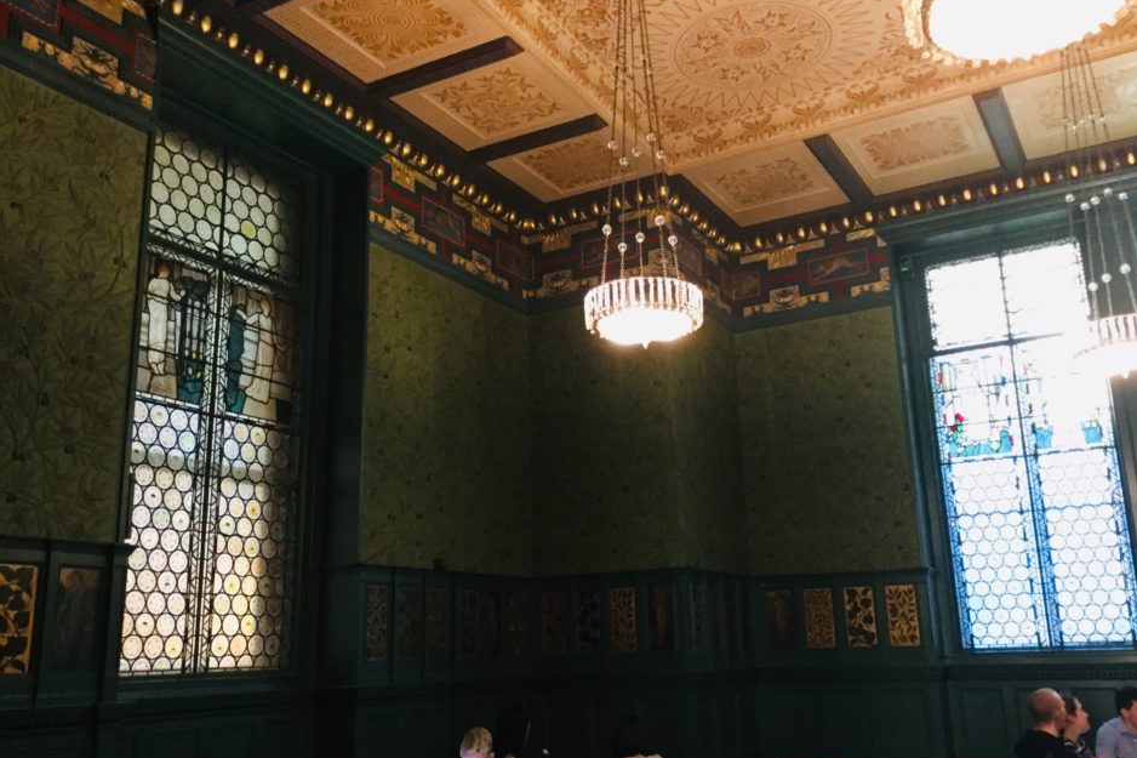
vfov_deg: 40.0
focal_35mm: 33
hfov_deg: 57.2
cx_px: 581
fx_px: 1042
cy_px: 388
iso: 400
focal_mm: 3.3
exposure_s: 1/17
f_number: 2.4
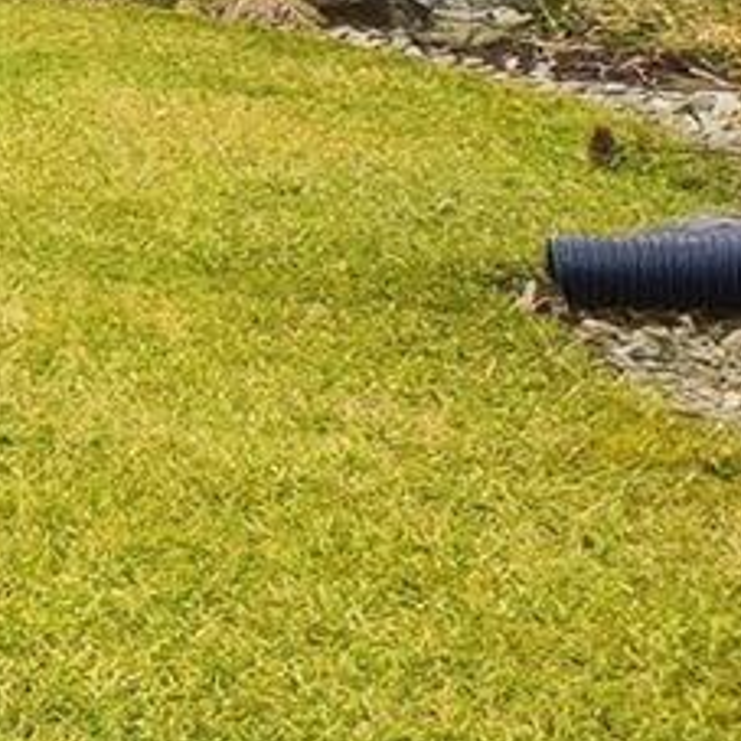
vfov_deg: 13.9
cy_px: -566
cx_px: -1975
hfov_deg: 9.0
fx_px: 2712
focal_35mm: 112
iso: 125
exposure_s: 1/2000
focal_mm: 10
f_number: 8
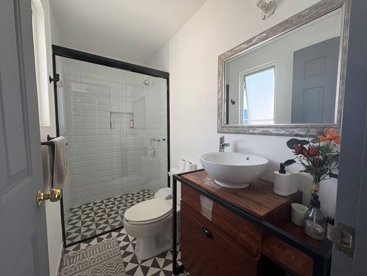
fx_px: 148
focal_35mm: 14
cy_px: 138
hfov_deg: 102.1
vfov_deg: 85.7
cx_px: 184
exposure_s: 1/99
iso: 50
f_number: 2.2
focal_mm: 2.22
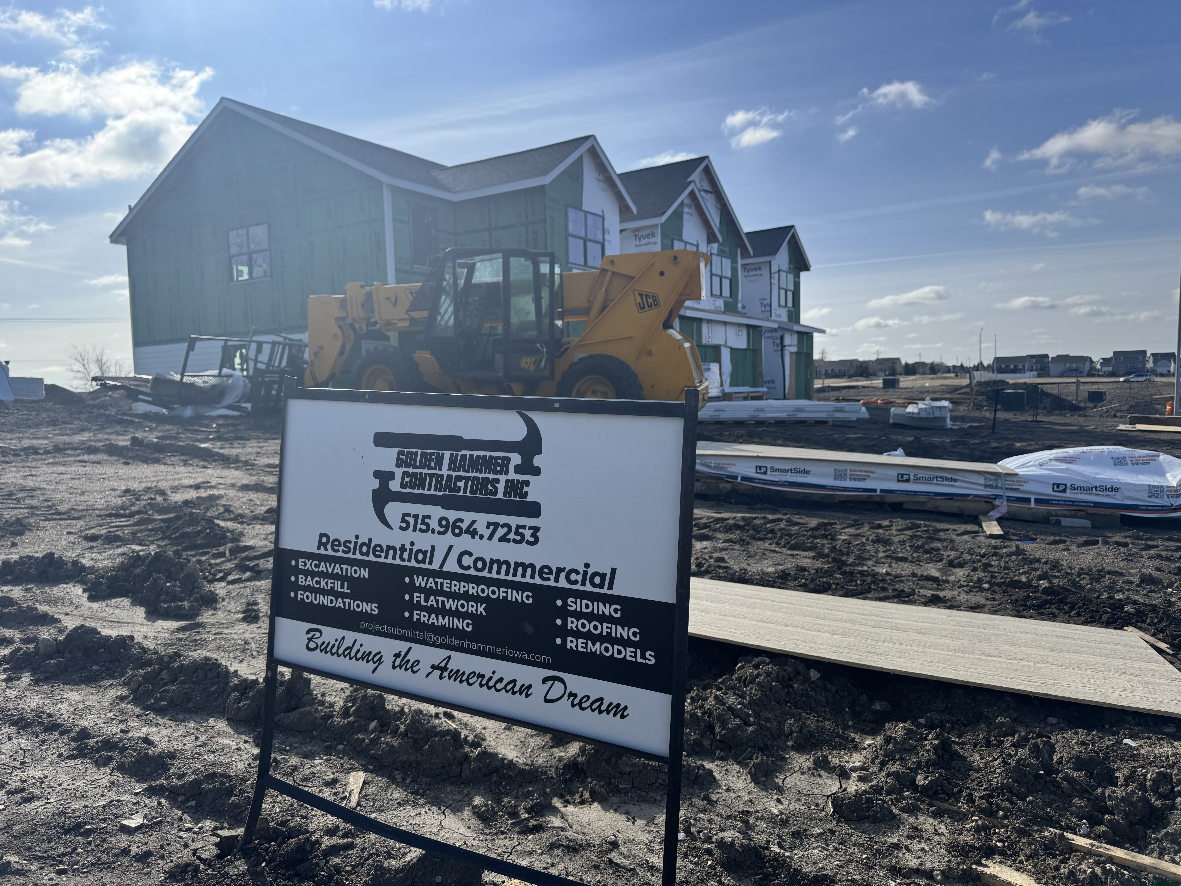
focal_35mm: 24
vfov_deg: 56.8
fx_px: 819
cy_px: 443
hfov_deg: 71.6
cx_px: 590
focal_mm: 6.76
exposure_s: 1/4950
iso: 80
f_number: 1.78
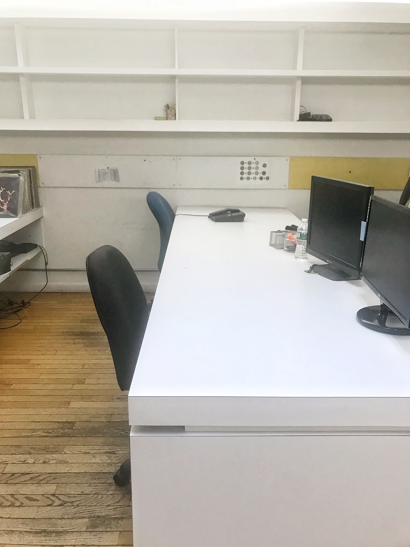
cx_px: 205
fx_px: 442
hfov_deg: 49.7
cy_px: 274
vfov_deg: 63.4
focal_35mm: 28
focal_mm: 3.99
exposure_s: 1/40
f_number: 1.8
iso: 25
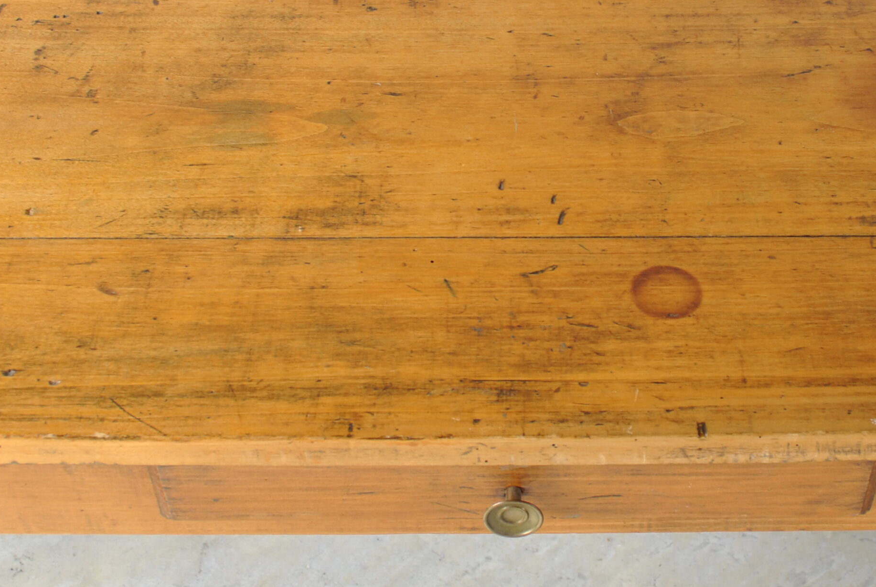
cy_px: 175
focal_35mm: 57
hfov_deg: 34.9
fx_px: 1389
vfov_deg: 23.7
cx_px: 524
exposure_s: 1/40
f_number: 6.3
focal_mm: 18
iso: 100
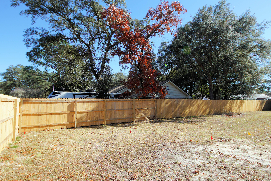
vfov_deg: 67.4
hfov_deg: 90.0
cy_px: 90
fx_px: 136
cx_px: 136
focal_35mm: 18
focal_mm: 12
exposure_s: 1/160
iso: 100
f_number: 7.1
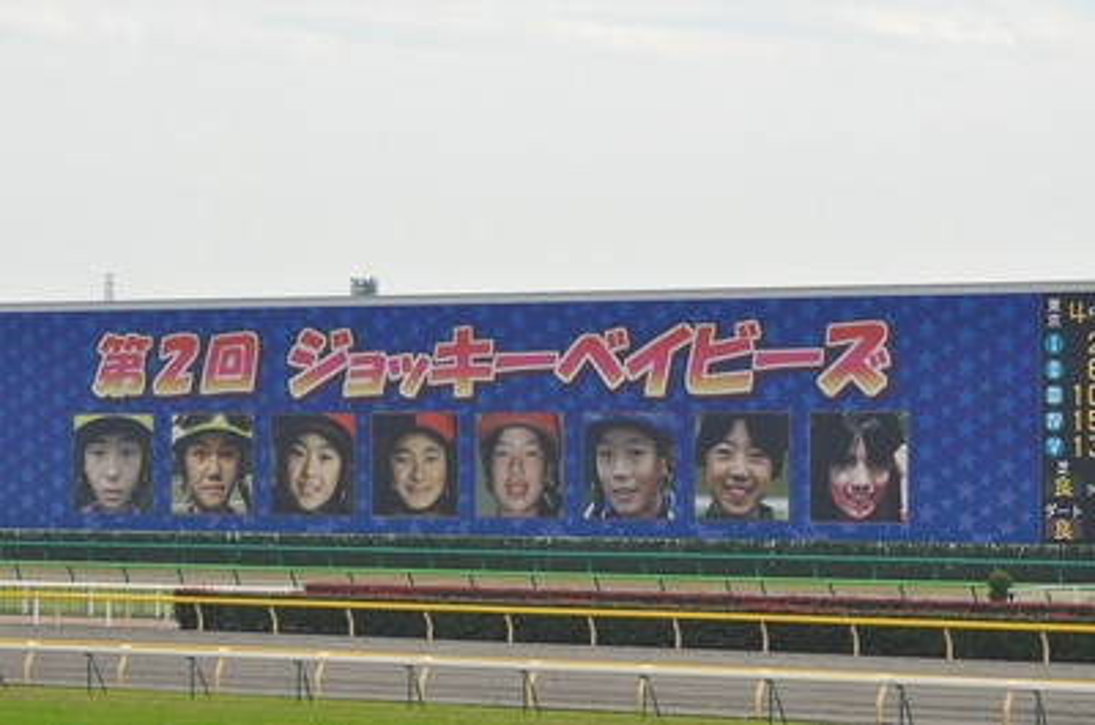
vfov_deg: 9.6
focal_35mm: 142
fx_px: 4326
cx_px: 548
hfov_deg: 14.4
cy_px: 362
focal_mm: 95
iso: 800
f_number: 11
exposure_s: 1/500
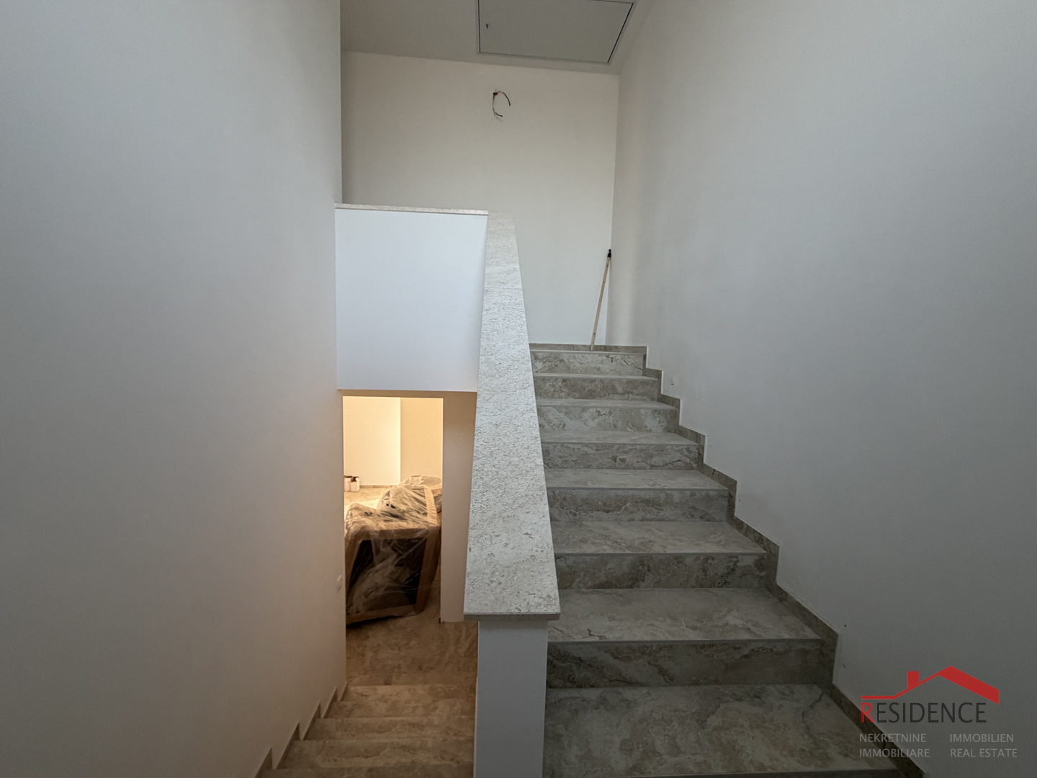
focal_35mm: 14
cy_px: 389
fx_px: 419
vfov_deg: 85.7
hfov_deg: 102.1
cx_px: 518
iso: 320
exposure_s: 1/110
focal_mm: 2.22
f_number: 2.2
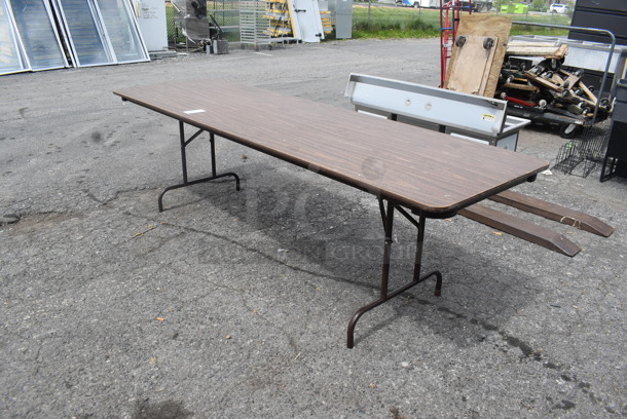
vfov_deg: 48.0
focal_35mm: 27
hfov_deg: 67.3
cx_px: 314
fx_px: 471
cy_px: 210
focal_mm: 18
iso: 200
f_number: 8
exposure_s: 1/500
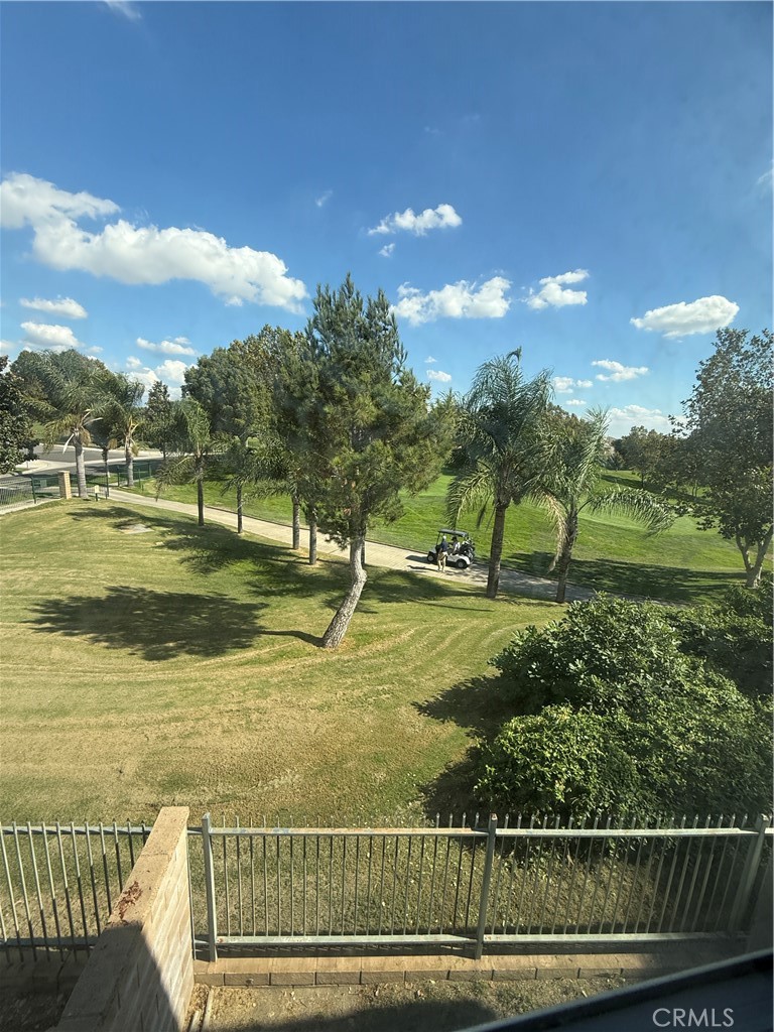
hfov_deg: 85.7
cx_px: 387
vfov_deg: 102.1
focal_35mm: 14
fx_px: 417
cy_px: 516
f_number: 2.2
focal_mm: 2.22
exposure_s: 1/970
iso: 50
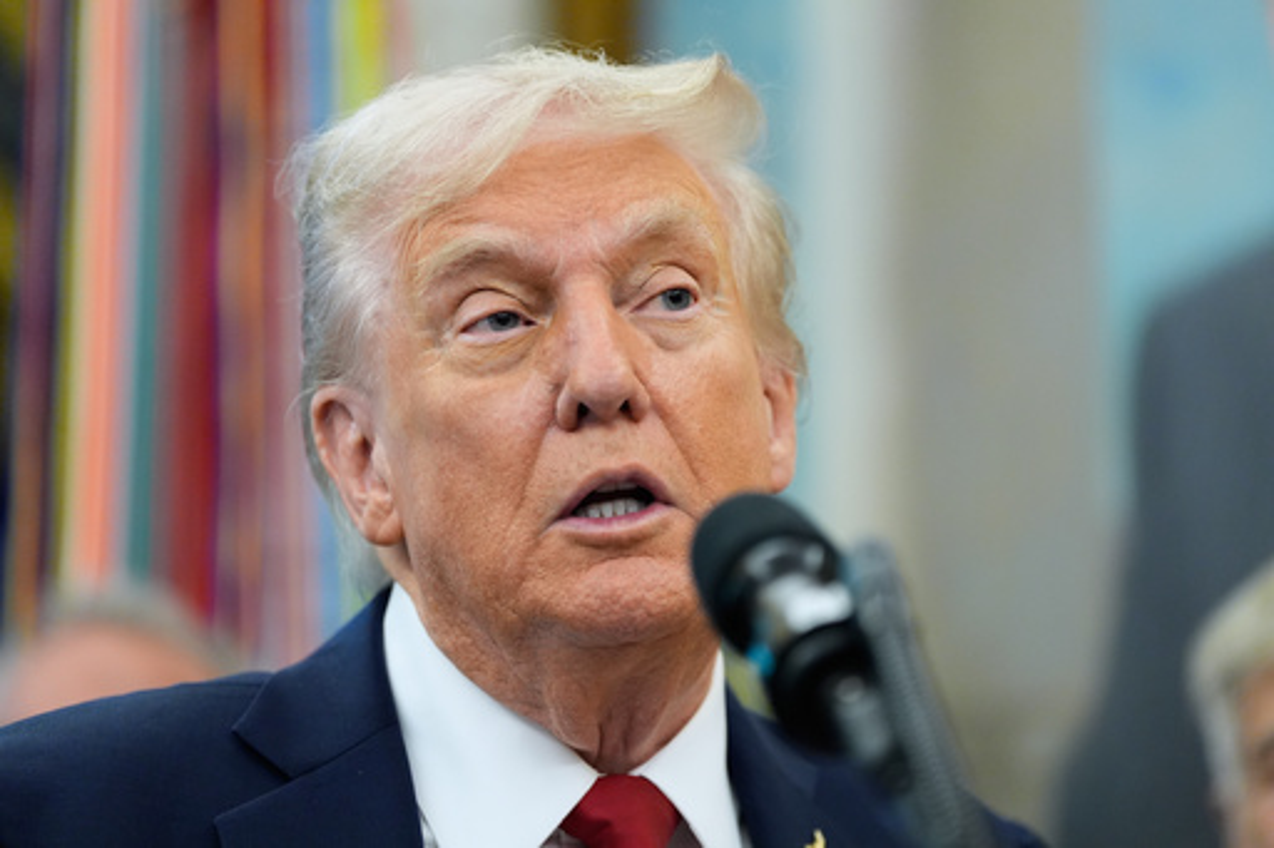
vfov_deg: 7.8
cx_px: 637
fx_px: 6226
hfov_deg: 11.7
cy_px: 424
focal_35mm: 176
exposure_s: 1/320
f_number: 2.8
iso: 3200
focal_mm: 176
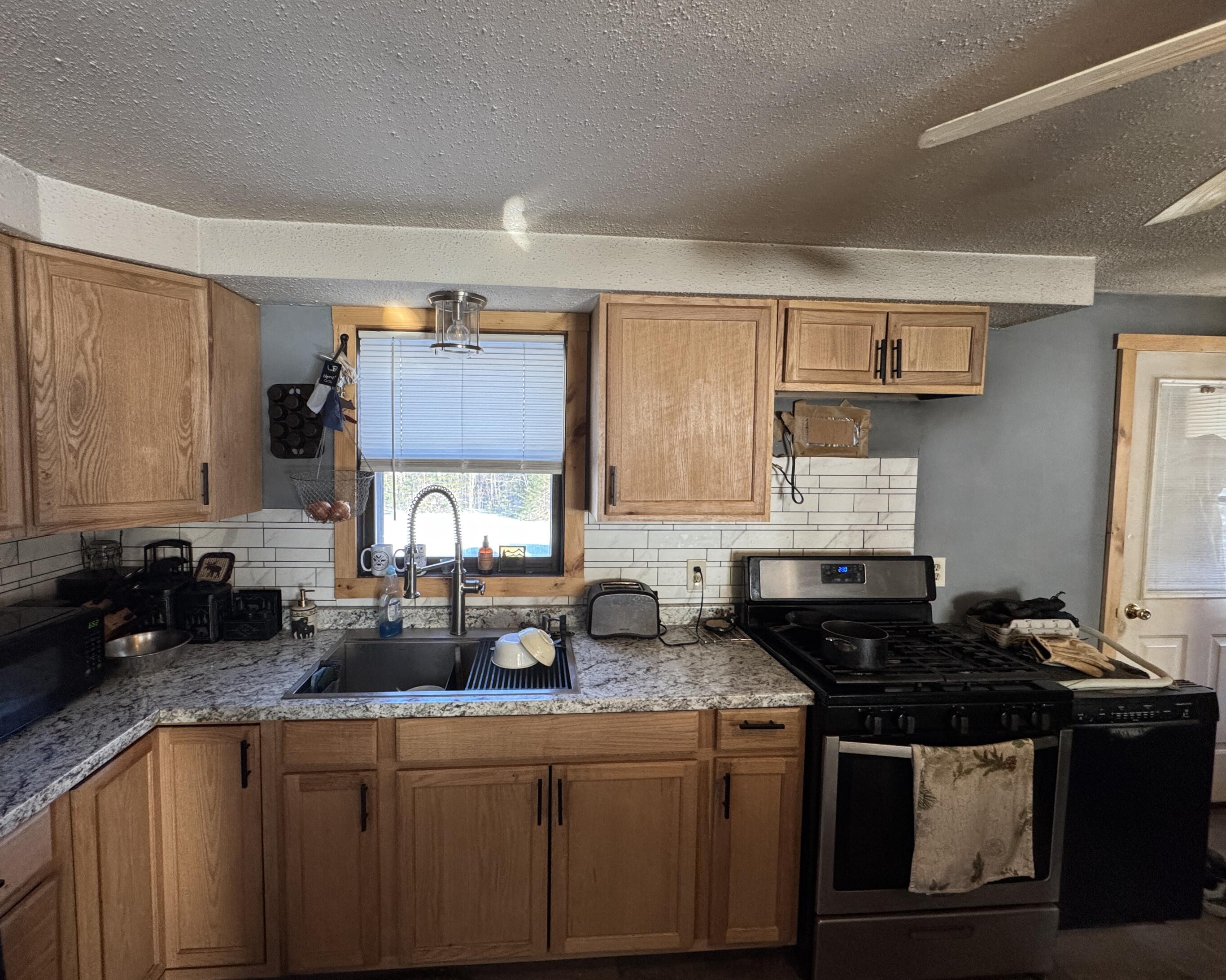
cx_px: 573
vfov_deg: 84.0
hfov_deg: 96.7
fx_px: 544
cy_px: 480
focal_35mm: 15
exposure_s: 1/120
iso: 250
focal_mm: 2.22
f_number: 2.2
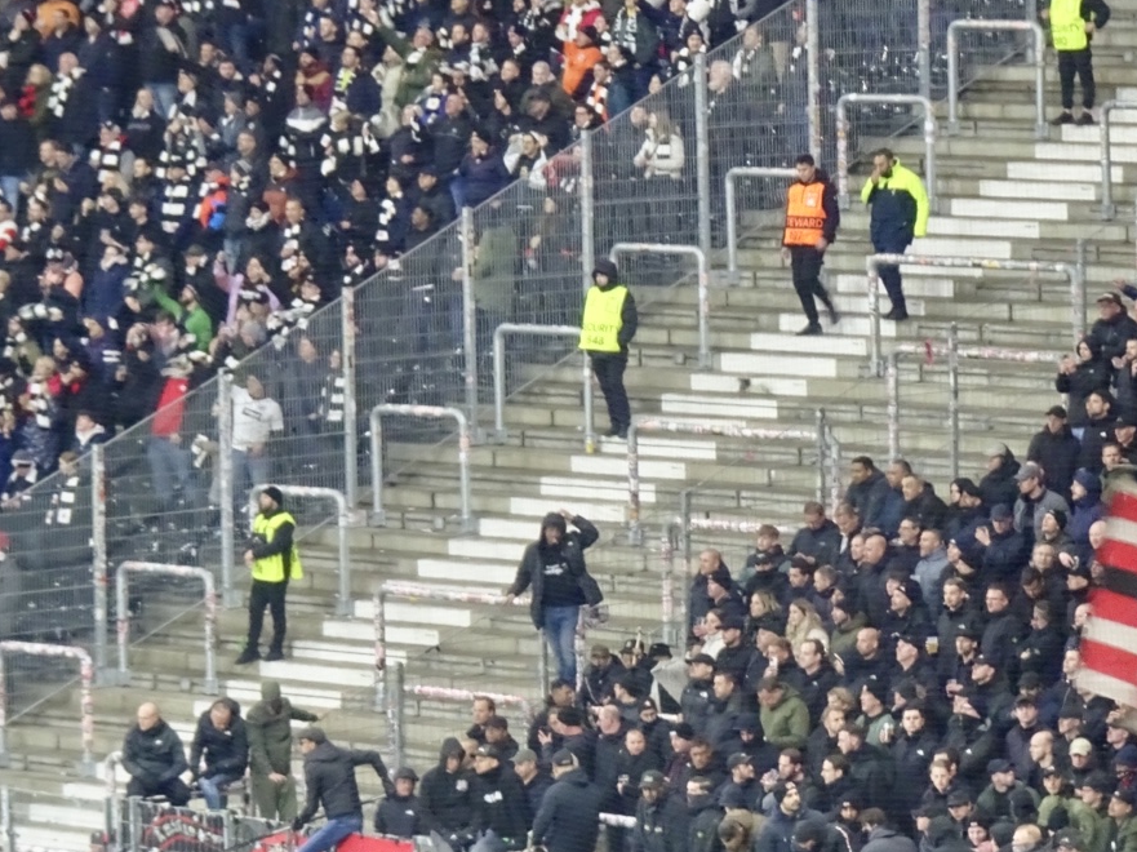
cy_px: 543
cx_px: 865
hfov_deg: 7.6
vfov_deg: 5.7
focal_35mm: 260
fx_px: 8536
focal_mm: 27.16
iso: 800
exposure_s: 1/25
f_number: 5.6
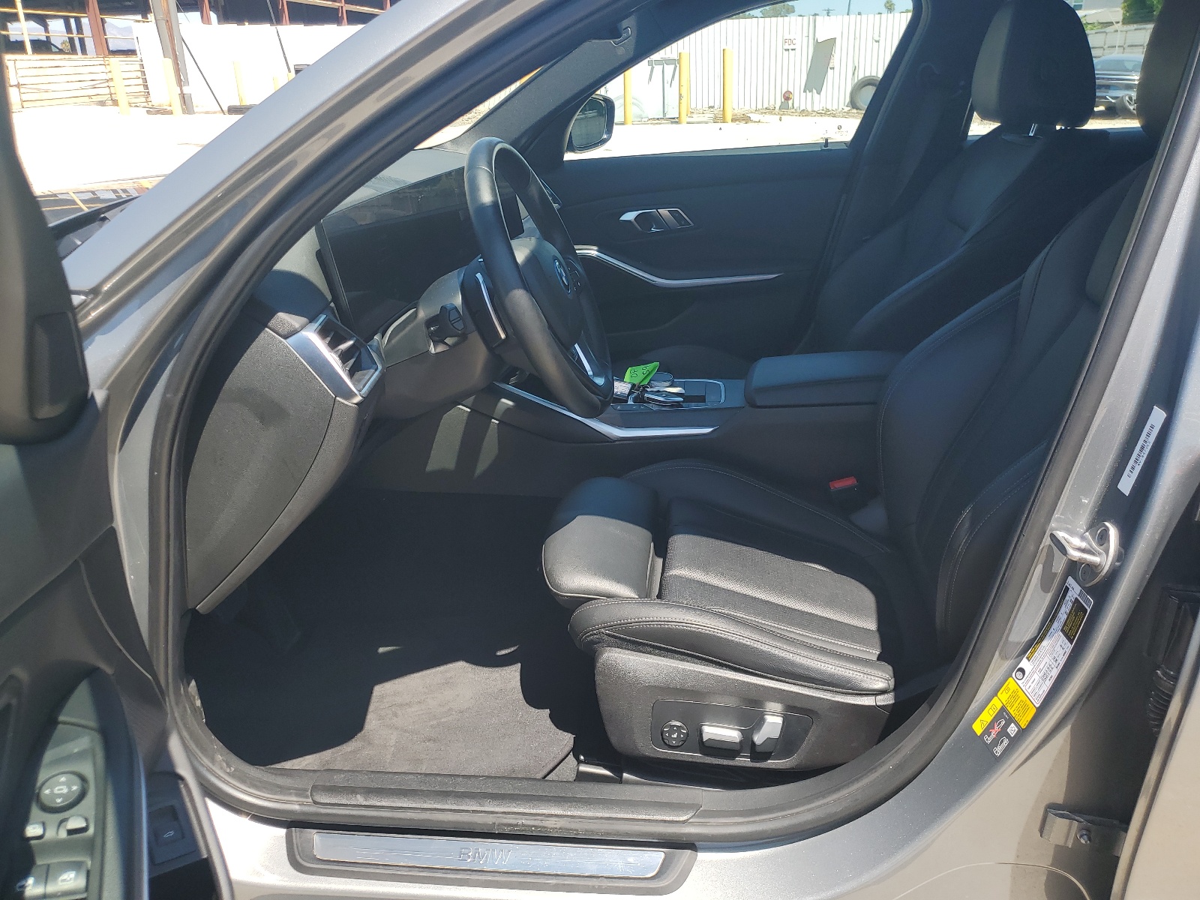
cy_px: 450
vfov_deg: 53.1
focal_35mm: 26
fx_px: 901
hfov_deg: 67.3
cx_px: 600
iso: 50
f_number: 1.5
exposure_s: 1/1000
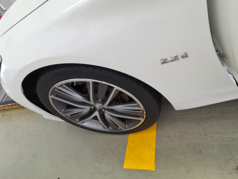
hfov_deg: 63.4
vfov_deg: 49.7
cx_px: 119
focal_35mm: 28
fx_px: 193
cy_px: 90
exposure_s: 1/120
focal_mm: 2.91
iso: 60
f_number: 1.9
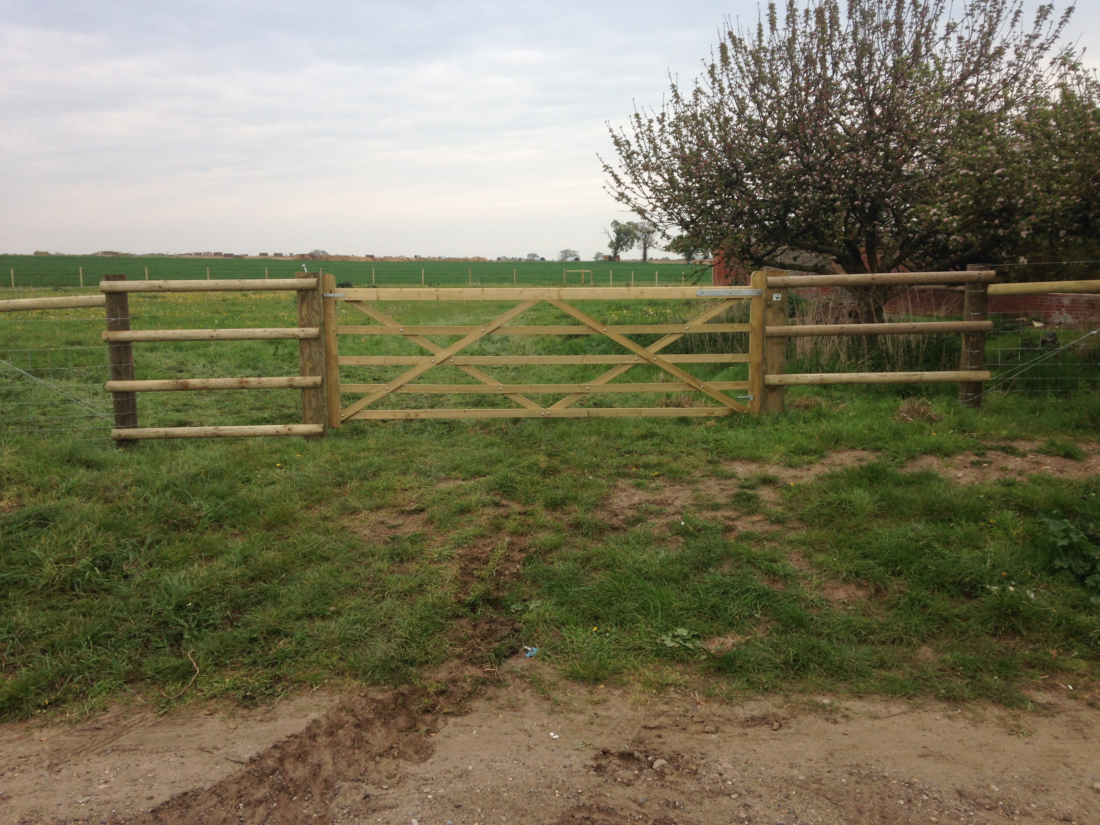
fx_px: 1049
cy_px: 412
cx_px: 550
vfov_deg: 42.9
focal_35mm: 33
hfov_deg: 55.4
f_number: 2.4
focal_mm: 4.12
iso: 50
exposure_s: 1/502
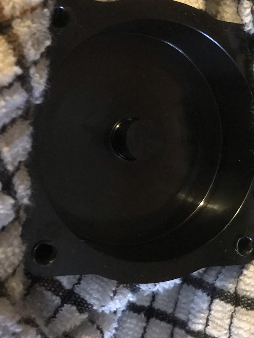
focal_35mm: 49
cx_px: 139
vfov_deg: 38.7
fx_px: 479
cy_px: 133
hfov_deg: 29.7
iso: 100
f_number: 1.8
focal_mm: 3.99
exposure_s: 1/4
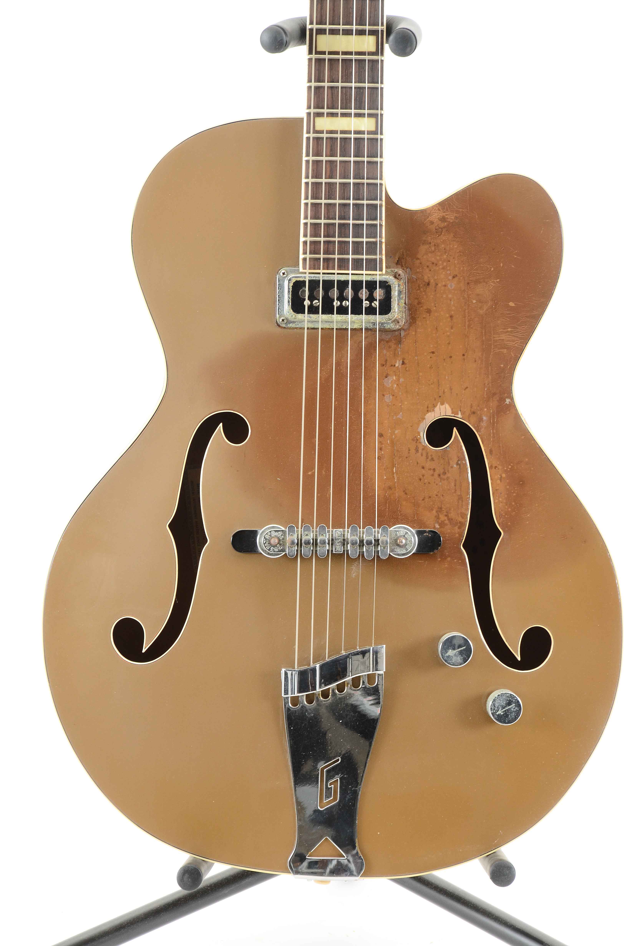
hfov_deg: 8.7
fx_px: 4133
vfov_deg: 13.1
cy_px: 473
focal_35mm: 158
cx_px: 314
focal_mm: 105
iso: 400
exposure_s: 1/80
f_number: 9
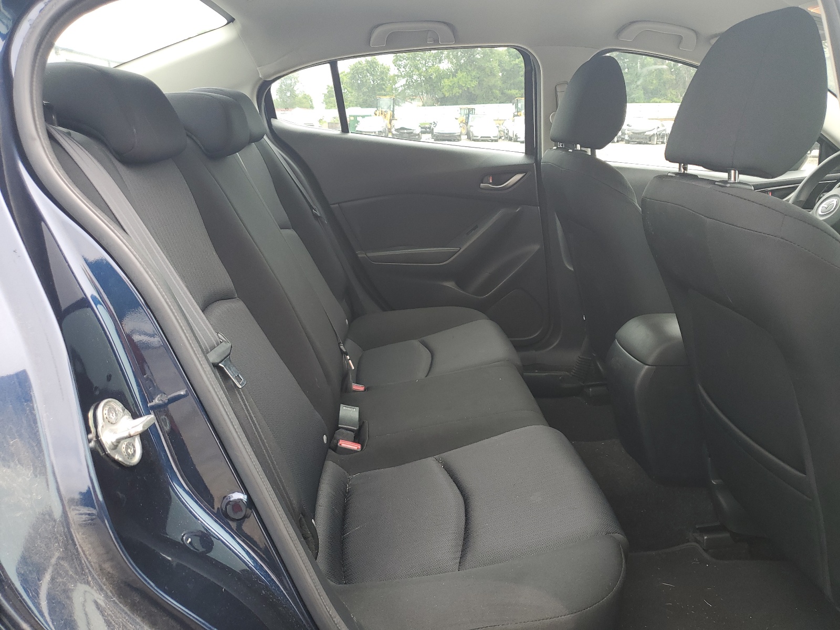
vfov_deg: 53.1
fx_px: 631
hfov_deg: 67.3
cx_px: 420
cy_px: 315
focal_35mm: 26
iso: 50
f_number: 1.5
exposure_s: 1/263
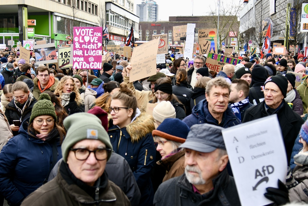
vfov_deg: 35.9
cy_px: 104
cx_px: 150
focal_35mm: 37
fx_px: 317
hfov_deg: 51.9
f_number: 4
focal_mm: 24
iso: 64
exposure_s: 1/125
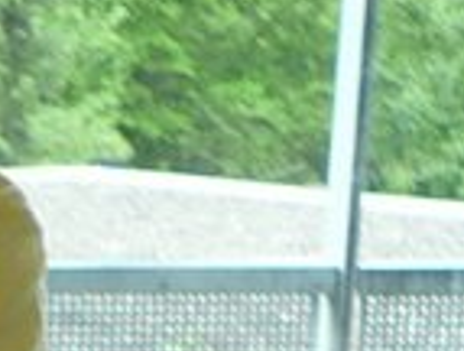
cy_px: 780
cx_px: -1029
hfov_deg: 7.1
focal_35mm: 244
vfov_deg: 5.9
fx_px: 3279
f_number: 2.8
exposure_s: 1/60
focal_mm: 5.2
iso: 80
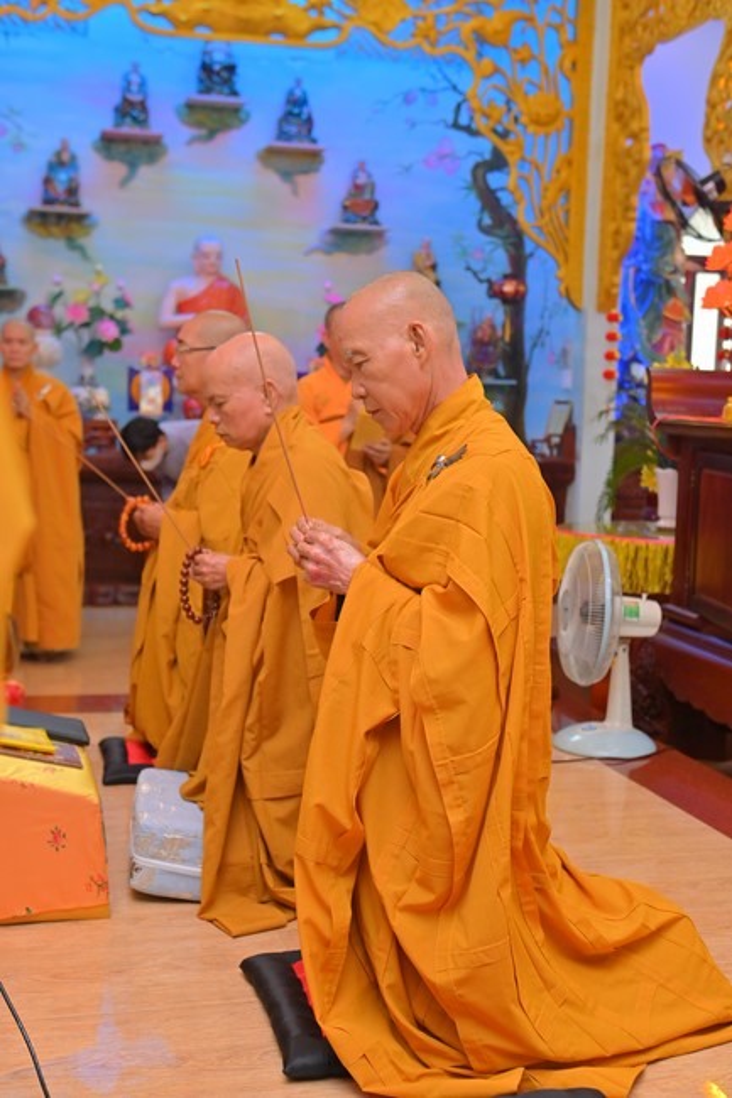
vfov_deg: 43.6
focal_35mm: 45
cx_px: 366
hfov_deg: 29.8
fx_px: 1373
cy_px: 549
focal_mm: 45
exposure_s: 1/125
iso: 800
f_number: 3.5
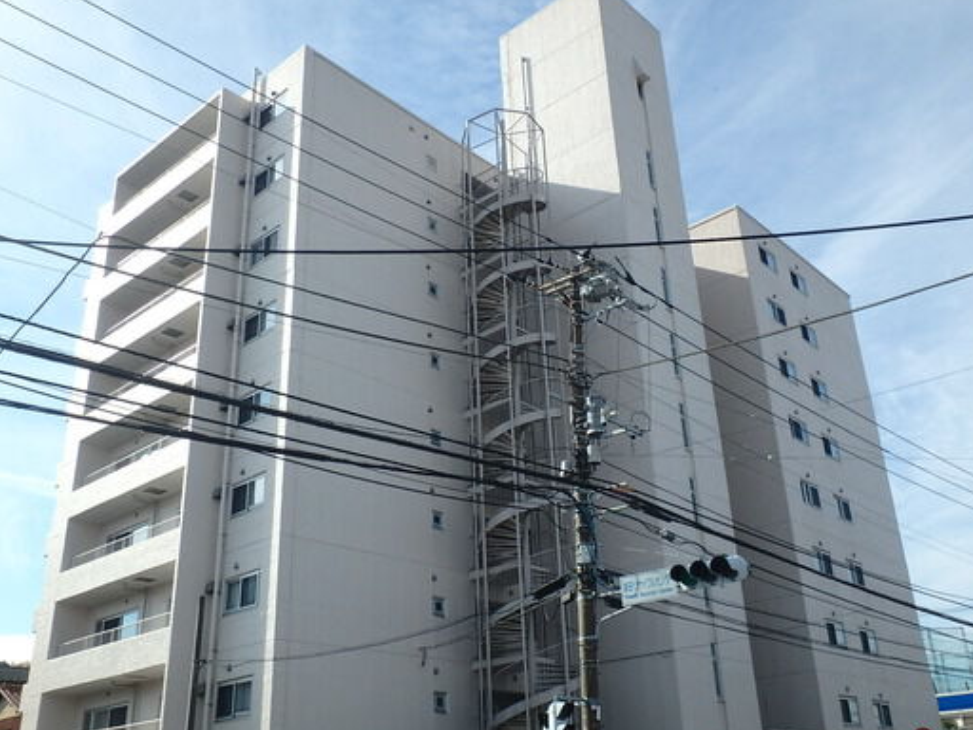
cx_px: 506
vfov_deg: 41.8
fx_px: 956
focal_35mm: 34
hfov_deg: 53.9
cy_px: 388
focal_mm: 5.2
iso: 125
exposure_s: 1/640
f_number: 4.6
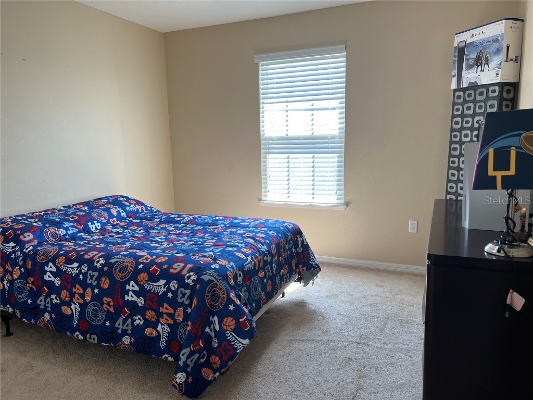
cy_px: 200
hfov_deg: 67.3
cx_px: 266
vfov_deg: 53.1
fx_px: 400
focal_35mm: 26
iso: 64
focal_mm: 5.7
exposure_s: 1/120
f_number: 1.5
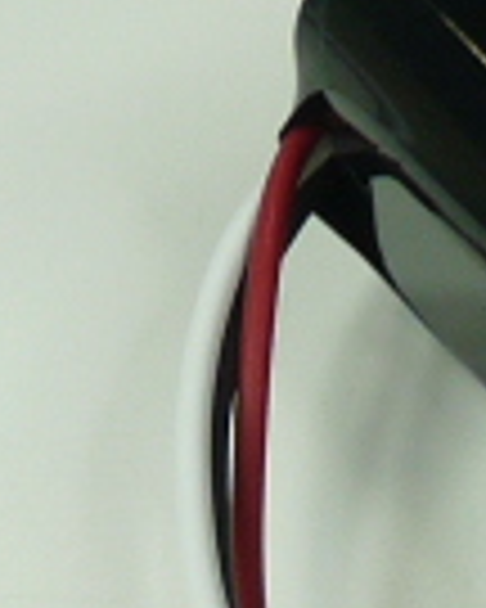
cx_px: 1314
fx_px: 3758
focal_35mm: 209
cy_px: 428
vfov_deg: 9.2
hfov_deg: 6.8
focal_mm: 4.8
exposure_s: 1/40
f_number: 2.8
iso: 100
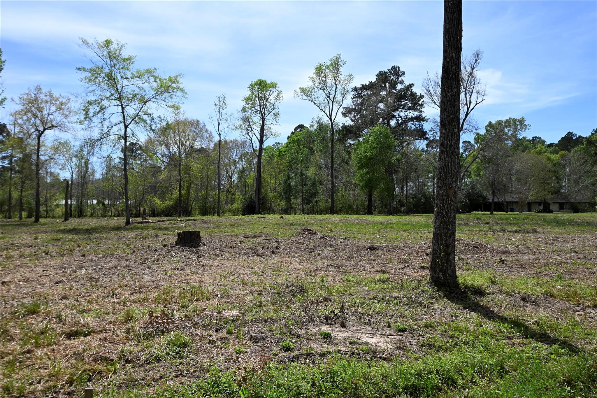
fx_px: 497
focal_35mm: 30
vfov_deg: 43.6
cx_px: 298
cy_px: 199
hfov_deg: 61.9
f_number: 8
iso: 100
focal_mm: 20
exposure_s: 1/250
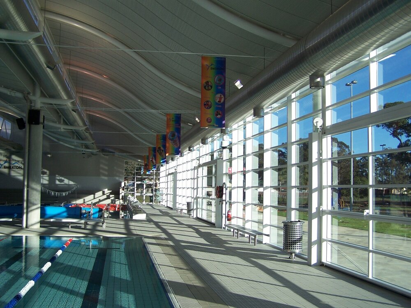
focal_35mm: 38
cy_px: 154
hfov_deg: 49.0
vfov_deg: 37.7
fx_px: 451
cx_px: 206
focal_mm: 6.3
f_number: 2.8
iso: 80
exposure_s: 1/750
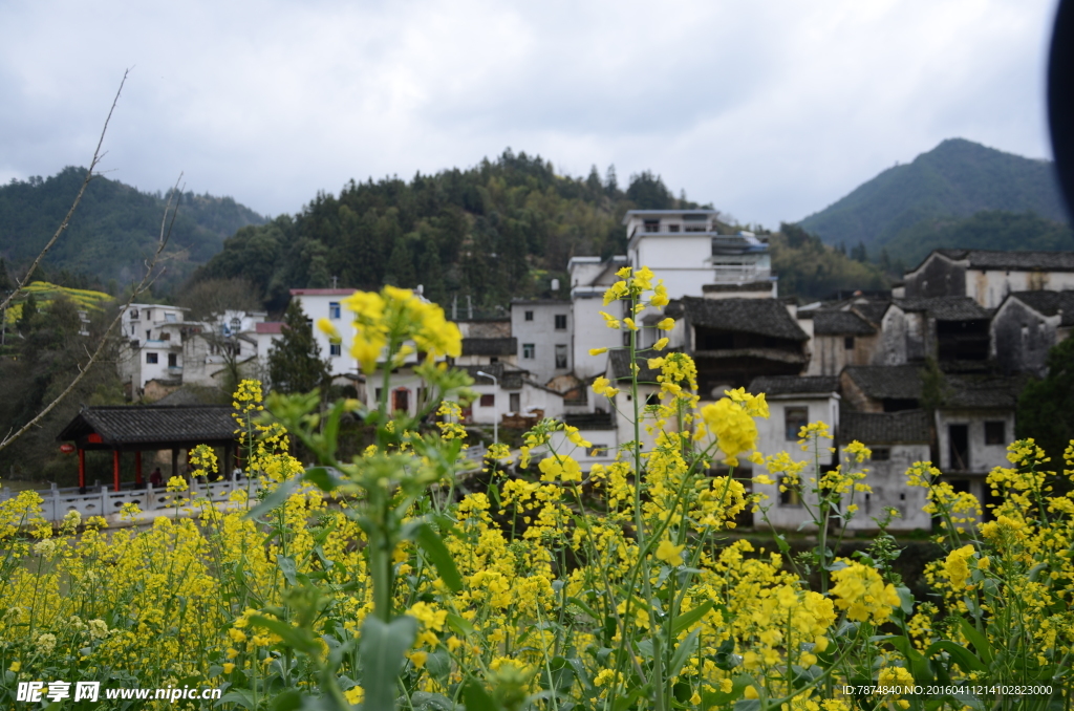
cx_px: 537
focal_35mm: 32
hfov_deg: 59.6
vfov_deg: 41.5
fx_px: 938
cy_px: 356
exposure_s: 1/640
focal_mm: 21
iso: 100
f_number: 3.8
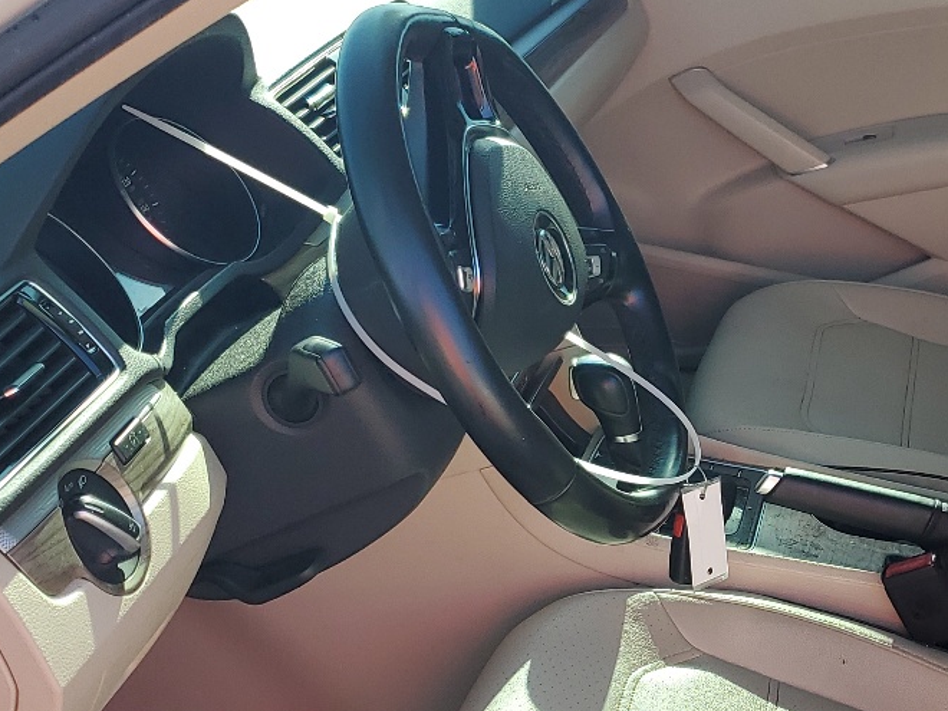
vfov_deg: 23.2
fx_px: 1725
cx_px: 823
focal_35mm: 63
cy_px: 491
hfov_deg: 29.6
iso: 50
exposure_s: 1/476
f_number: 1.5
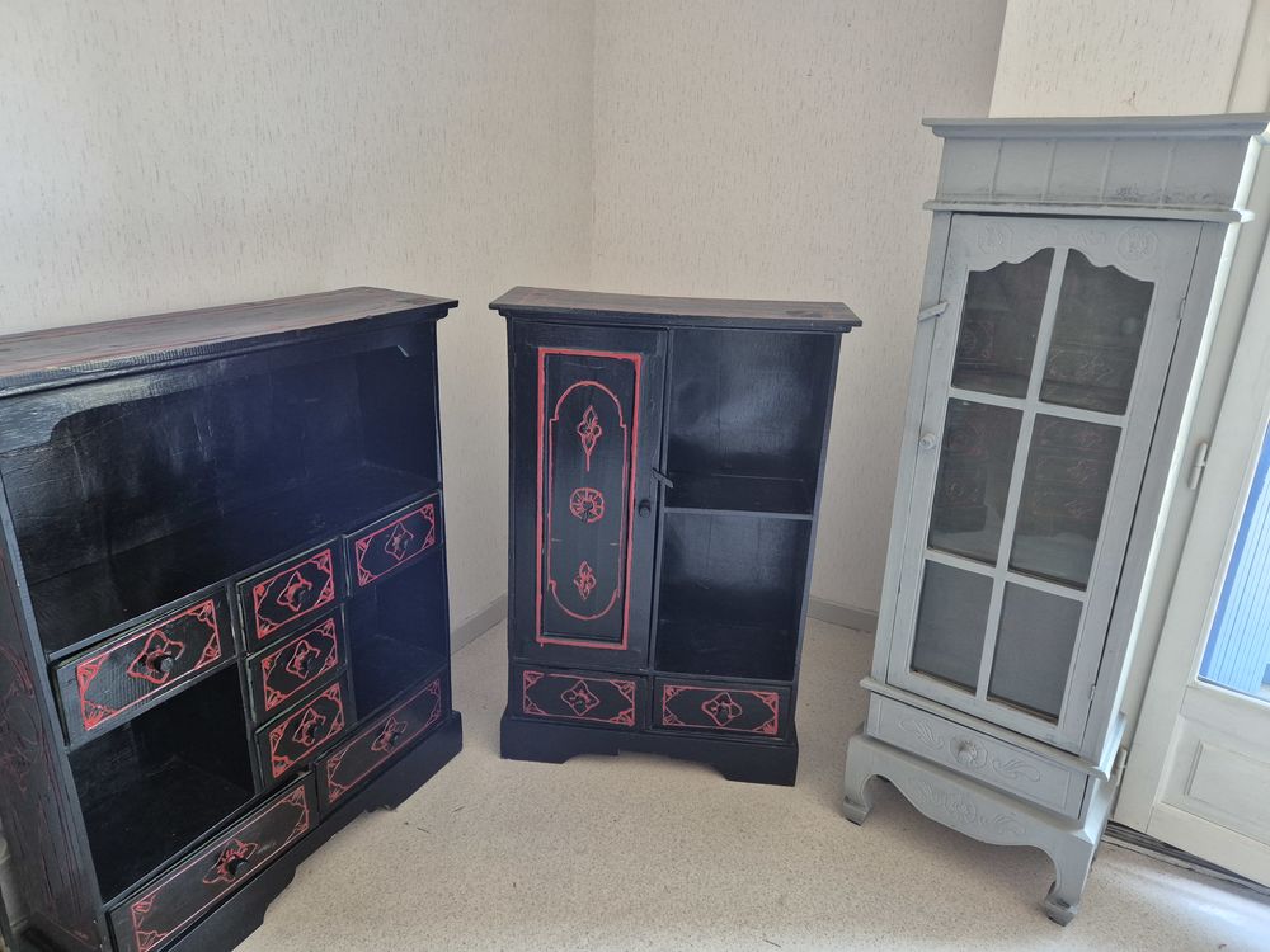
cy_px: 476
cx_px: 635
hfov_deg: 73.9
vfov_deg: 58.9
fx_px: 844
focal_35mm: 23
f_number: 1.8
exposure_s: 1/100
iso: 800
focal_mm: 5.4
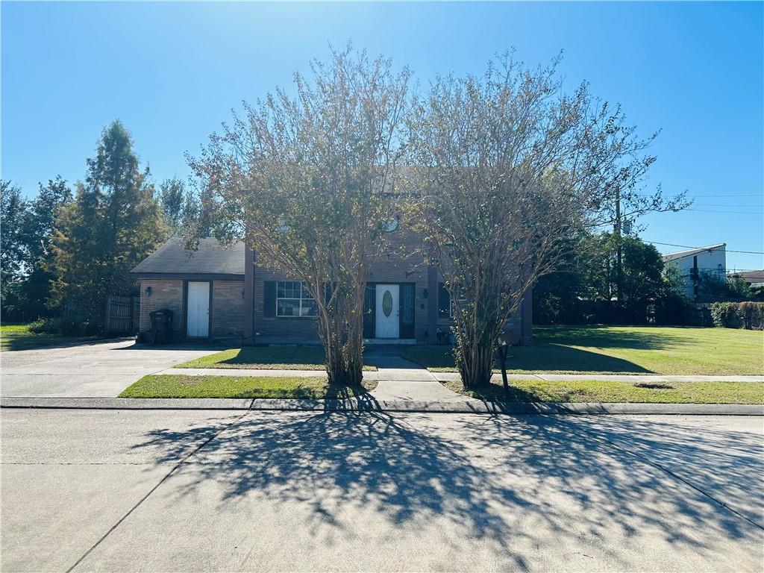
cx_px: 382
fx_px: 574
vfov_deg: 53.1
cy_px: 286
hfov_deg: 67.3
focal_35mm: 26
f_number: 1.5
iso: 50
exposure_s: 1/3968
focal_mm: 5.7
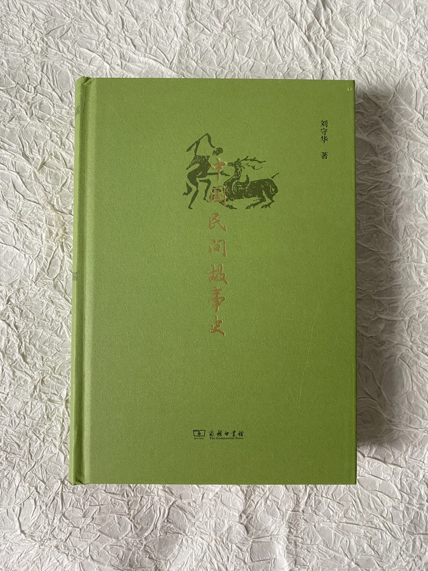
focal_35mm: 26
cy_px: 286
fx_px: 429
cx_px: 214
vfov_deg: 67.3
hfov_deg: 53.1
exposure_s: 1/99
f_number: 1.8
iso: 125
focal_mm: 4.25
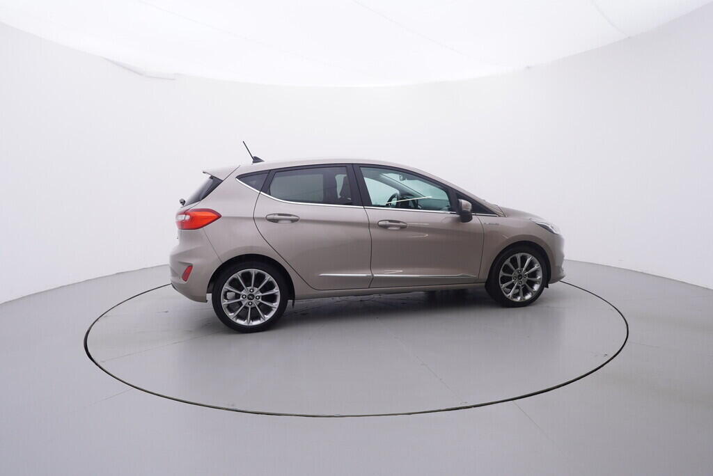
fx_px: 446
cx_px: 356
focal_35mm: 22
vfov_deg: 56.2
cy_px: 238
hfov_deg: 77.3
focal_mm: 15
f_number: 5
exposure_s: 1/80
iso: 200
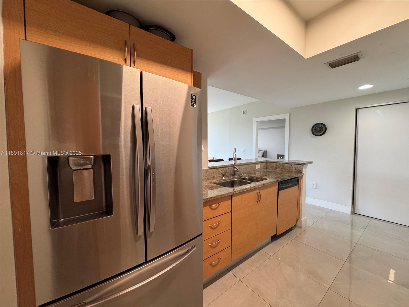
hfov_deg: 102.1
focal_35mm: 14
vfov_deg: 85.7
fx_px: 165
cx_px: 204
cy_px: 154
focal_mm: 2.22
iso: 200
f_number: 2.2
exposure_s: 1/120
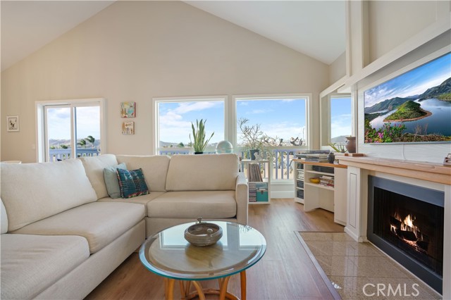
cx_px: 226
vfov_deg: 73.7
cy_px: 150
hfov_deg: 96.8
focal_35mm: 16
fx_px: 200
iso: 1600
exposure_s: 1/20
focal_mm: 16
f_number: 8
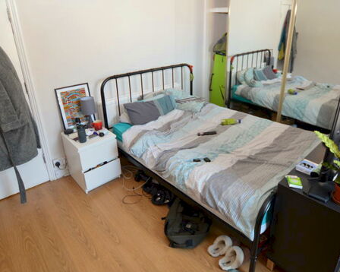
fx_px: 221
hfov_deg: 75.0
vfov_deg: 62.6
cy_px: 110
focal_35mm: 22
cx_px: 181
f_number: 3.5
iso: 640
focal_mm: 10
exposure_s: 1/60
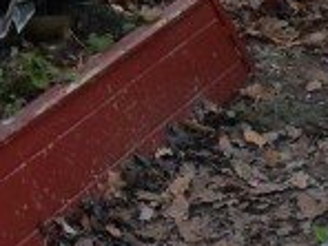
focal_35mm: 151
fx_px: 1431
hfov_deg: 11.6
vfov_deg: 9.8
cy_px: 186
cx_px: 672
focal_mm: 6.3
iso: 100
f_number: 3.2
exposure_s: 1/125
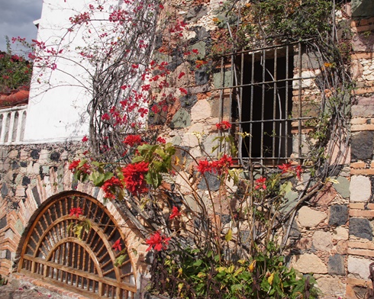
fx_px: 343
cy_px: 150
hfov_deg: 56.7
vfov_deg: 47.1
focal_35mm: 31
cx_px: 225
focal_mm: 18
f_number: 6.3
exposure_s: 1/640
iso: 100
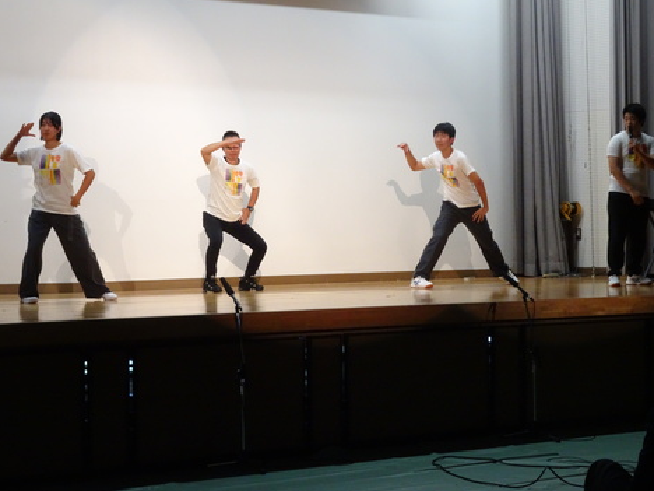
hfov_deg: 24.4
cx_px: 333
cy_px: 249
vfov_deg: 18.4
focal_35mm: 80
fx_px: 1511
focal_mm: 13.26
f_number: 5
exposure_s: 1/60
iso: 800
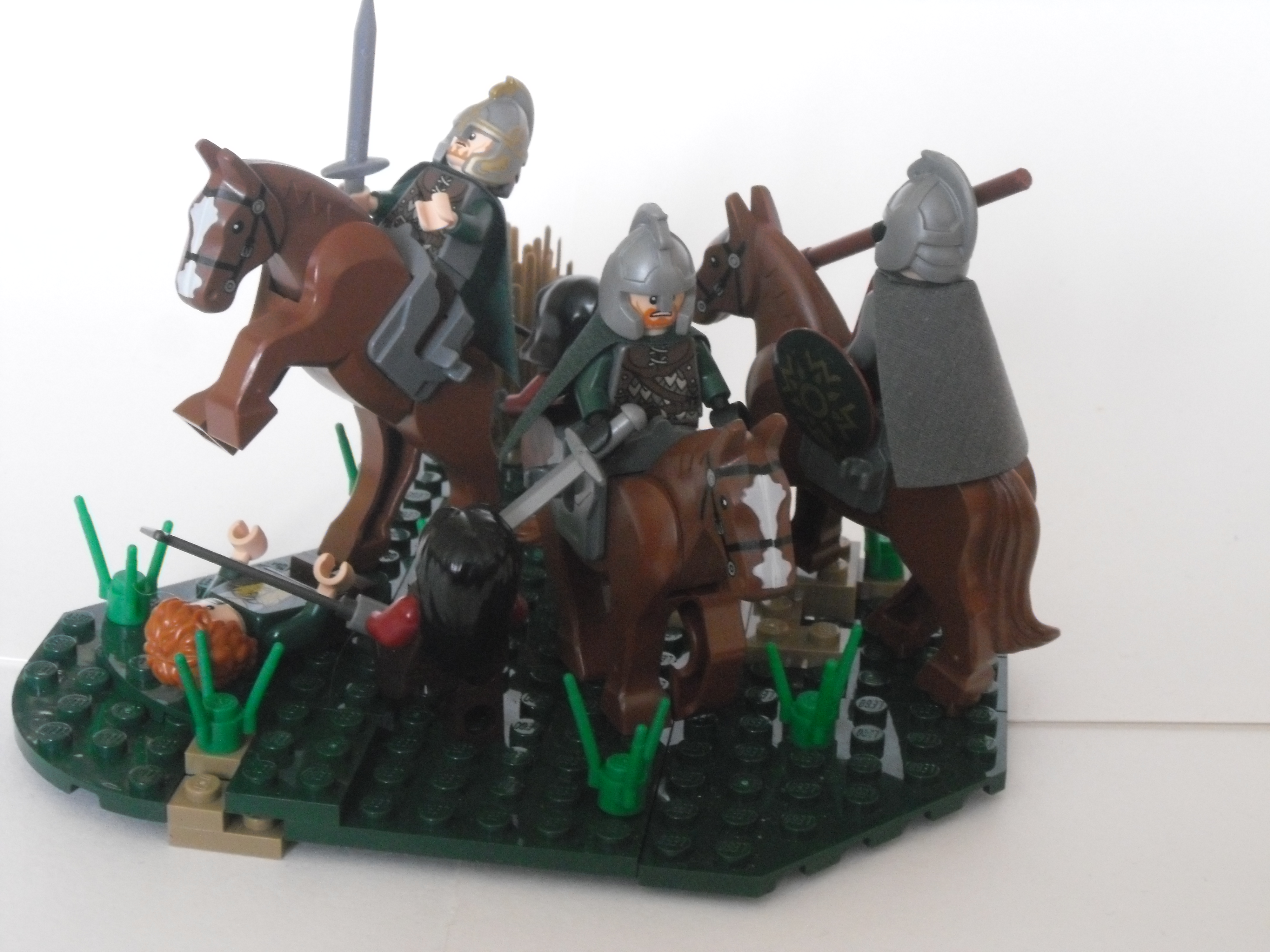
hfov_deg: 27.4
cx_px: 635
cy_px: 476
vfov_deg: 20.7
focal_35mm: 71
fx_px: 2605
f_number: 6.1
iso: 800
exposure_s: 1/22
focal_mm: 12.76
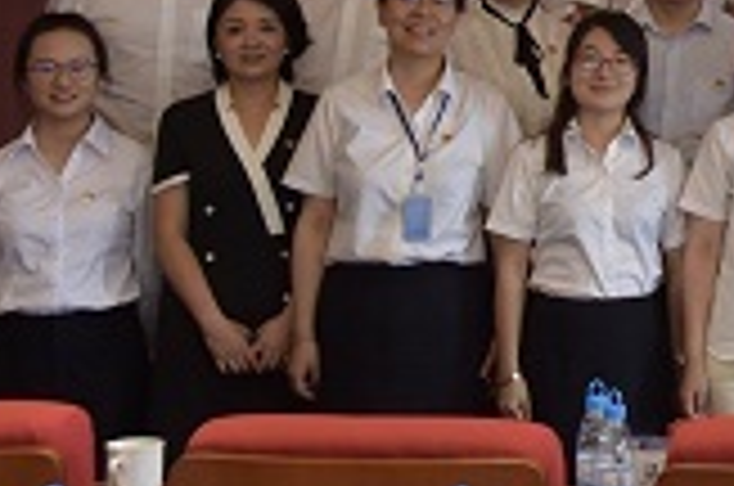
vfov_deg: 11.2
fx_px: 2422
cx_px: 1137
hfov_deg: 15.7
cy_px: -137
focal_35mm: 119
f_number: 5.6
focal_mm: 34
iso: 1600
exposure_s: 1/125
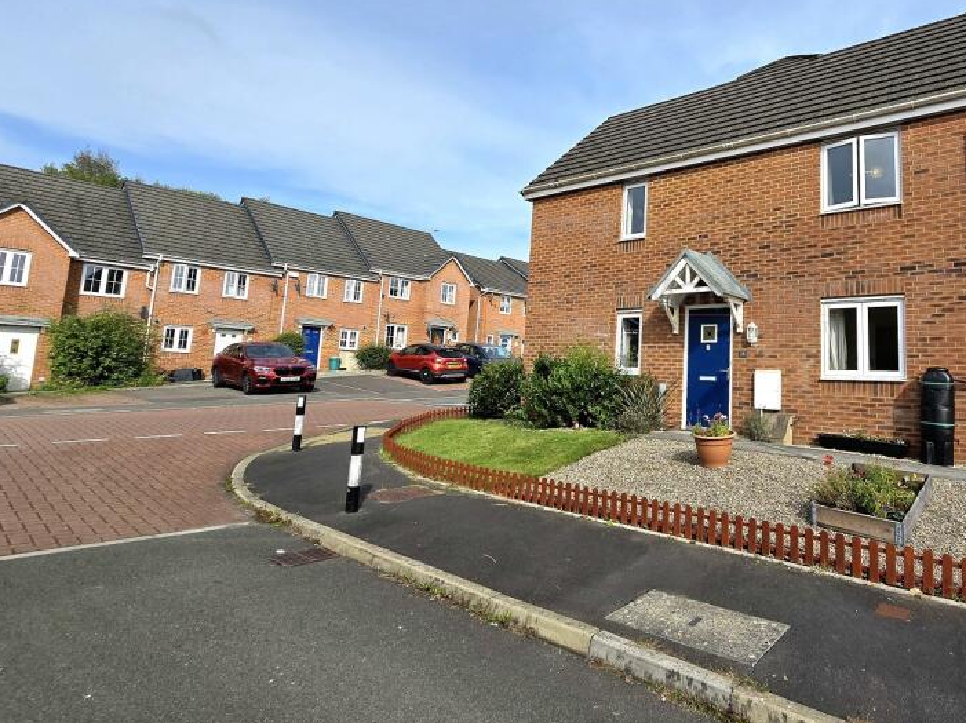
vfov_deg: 68.2
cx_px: 667
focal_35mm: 19
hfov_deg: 81.0
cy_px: 302
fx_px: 530
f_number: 2.2
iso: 50
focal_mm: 2.2
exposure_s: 1/3333
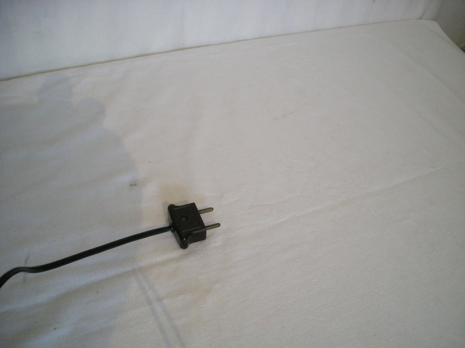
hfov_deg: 52.6
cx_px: 232
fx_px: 470
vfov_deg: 40.7
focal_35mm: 35
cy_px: 174
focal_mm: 5.7
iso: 400
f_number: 2.8
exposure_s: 1/37.1
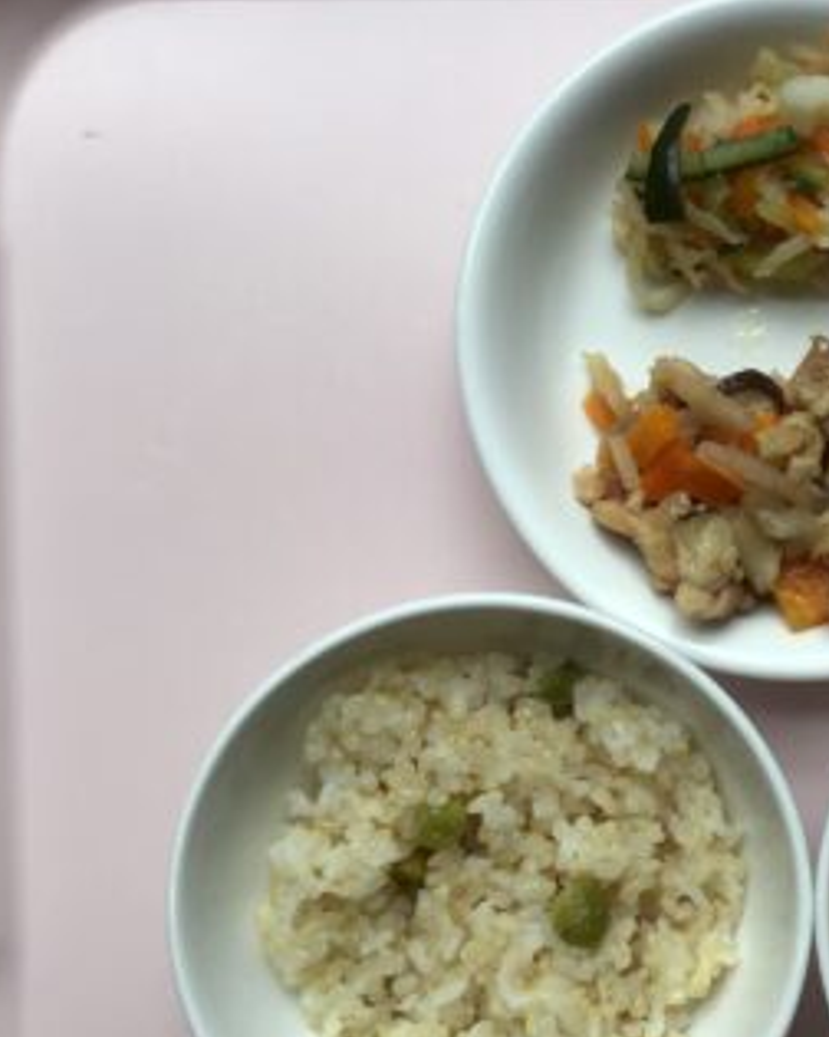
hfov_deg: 29.9
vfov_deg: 38.8
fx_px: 1472
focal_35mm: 48
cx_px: 776
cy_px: 558
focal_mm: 3.3
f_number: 2.4
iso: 25
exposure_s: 1/186
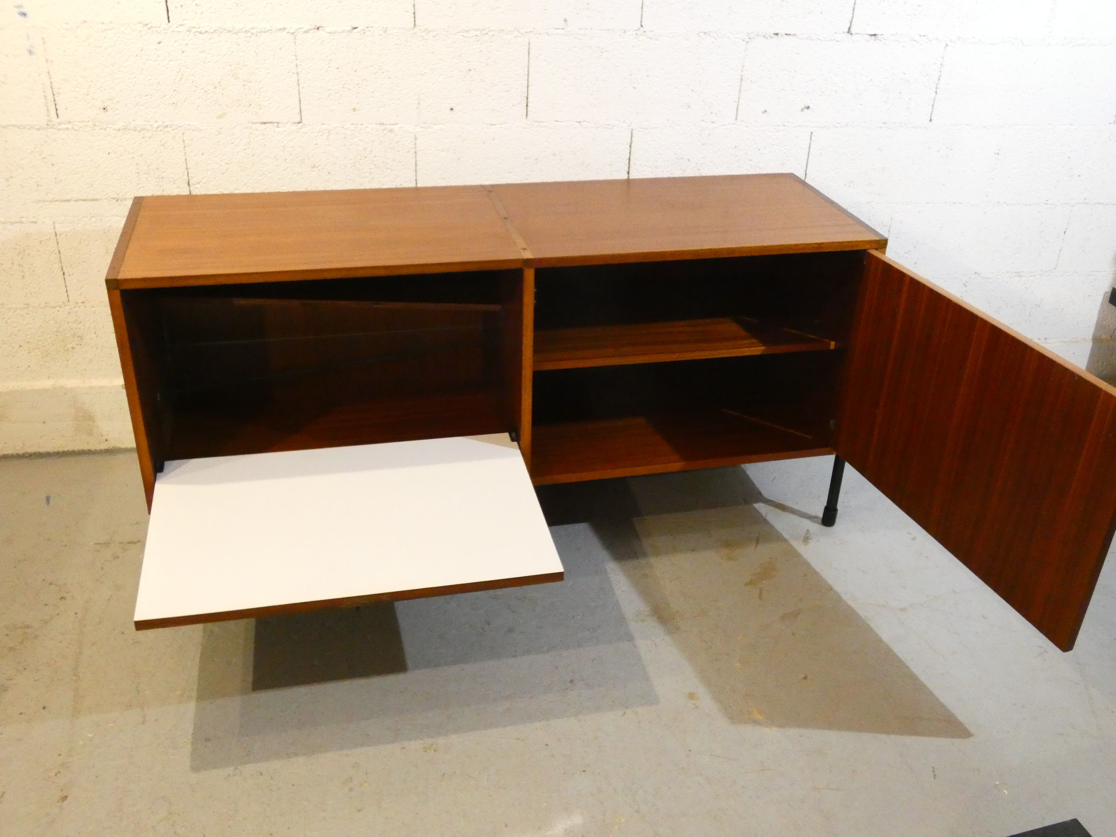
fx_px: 1032
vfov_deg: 44.2
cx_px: 558
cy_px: 418
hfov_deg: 56.8
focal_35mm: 32
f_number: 3.4
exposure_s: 1/80
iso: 1250
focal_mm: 5.8
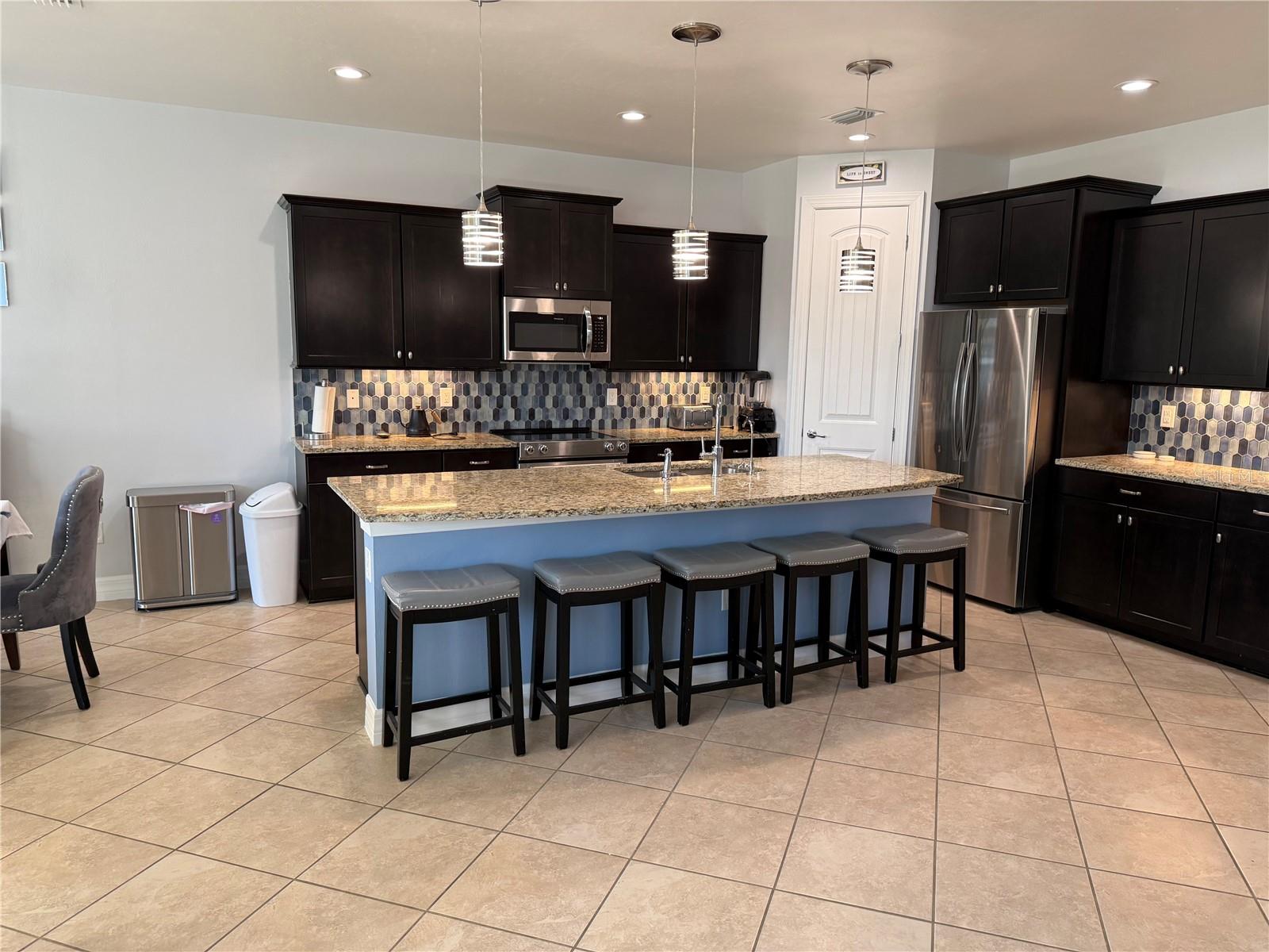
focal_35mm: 24
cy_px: 476
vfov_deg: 56.8
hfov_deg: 71.6
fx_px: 880
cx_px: 634
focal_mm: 6.76
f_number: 1.78
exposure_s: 1/120
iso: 200
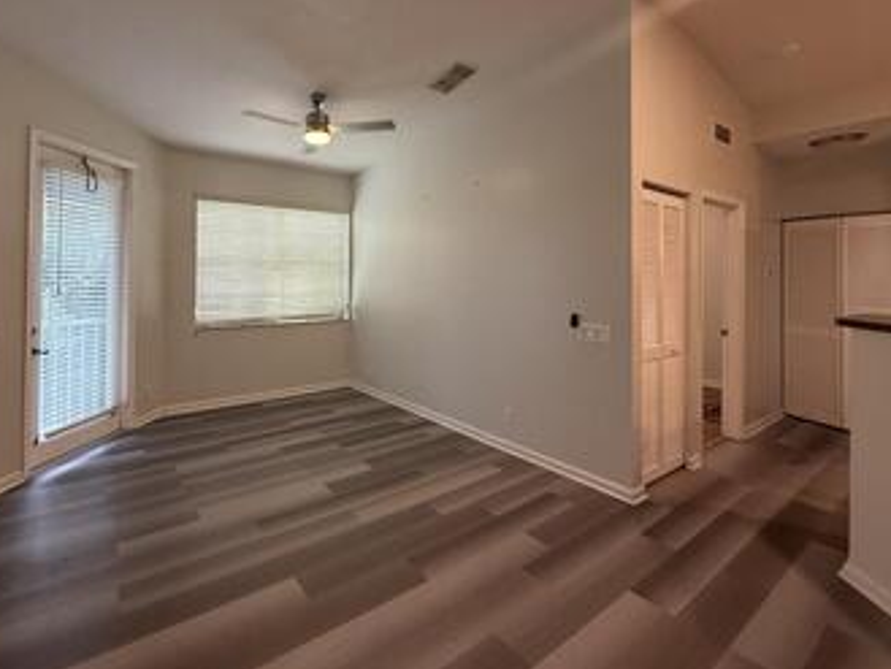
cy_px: 271
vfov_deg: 74.0
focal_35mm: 17
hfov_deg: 90.2
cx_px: 371
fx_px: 438
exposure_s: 1/120
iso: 200
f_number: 2.2
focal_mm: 2.22
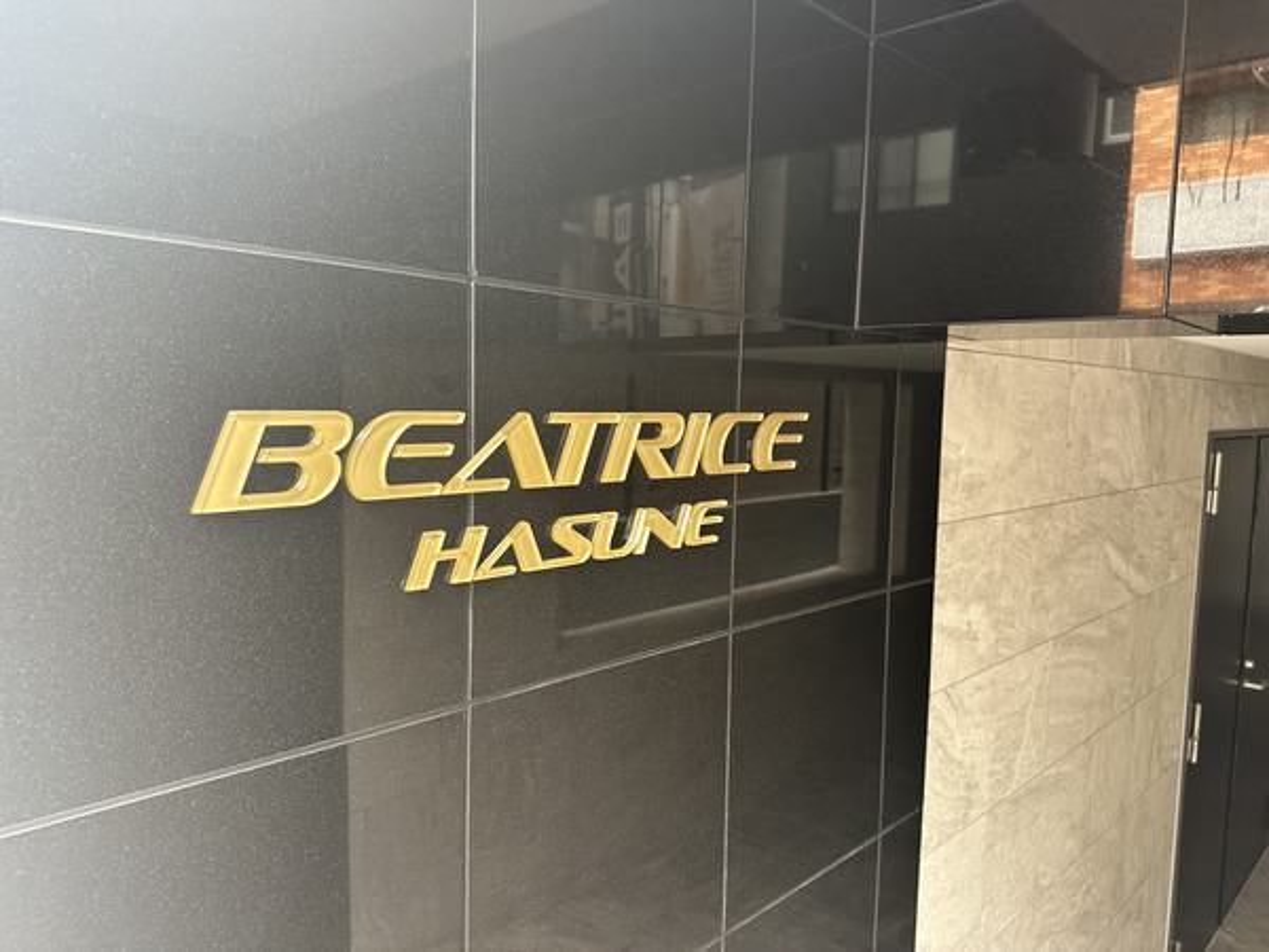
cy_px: 476
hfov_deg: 71.6
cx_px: 634
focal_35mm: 24
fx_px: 880
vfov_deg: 56.8
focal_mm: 6.86
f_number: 1.78
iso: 160
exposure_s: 1/121
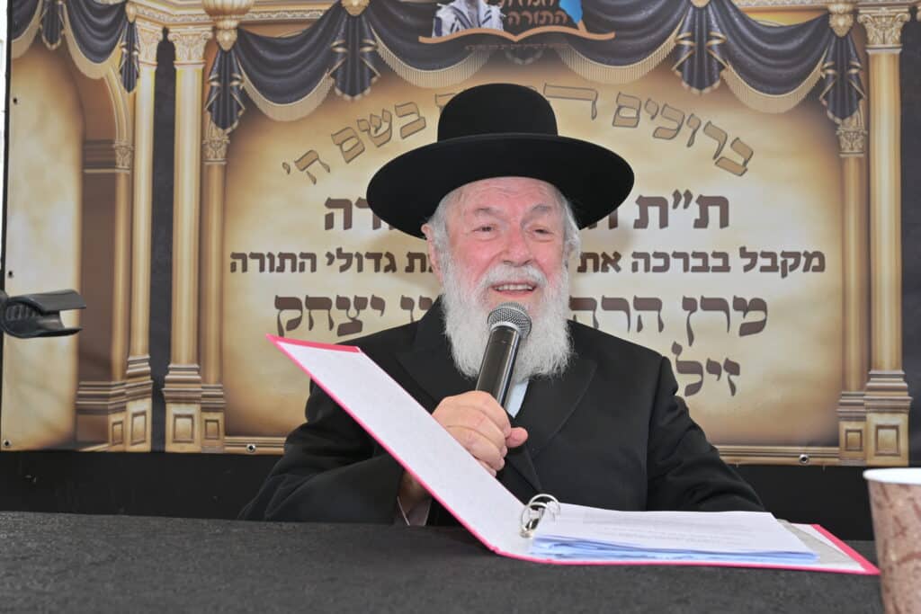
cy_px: 307
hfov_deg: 38.2
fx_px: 1330
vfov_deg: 26.0
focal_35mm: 52
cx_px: 460
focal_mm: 35
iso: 100
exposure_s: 1/160
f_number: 7.1
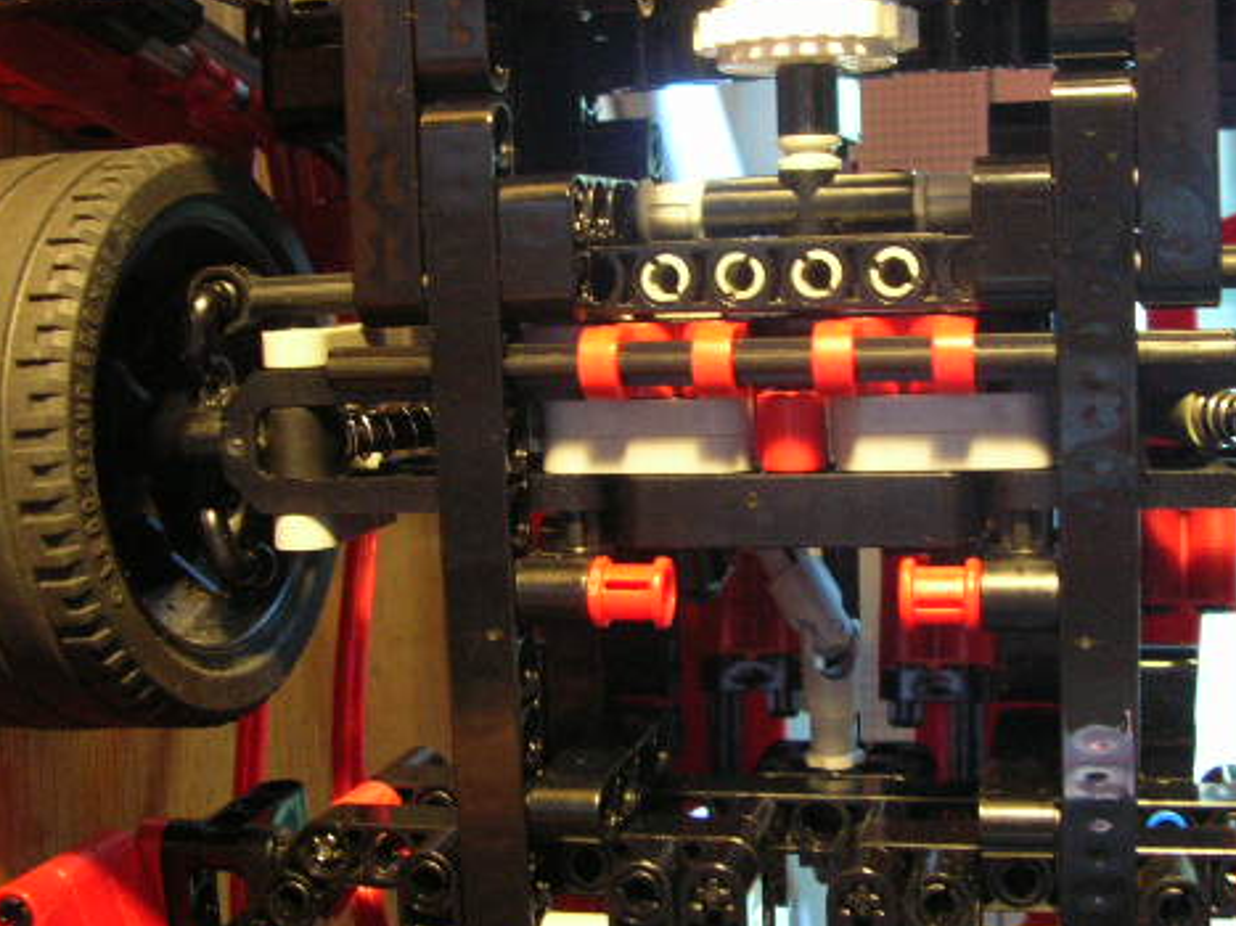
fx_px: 1713
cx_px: 757
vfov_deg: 30.2
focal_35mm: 48
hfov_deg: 39.5
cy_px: 407
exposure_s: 1/3.9
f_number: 2.8
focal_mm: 5.8
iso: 200
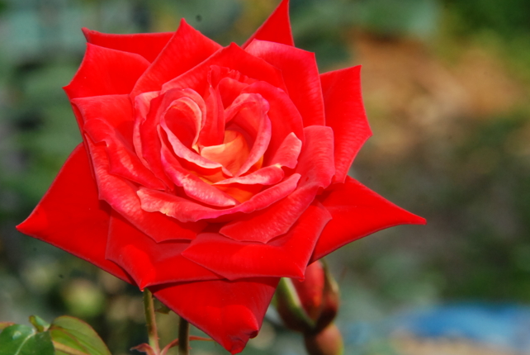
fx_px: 8270
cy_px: 135
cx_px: 209
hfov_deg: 3.7
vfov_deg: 2.5
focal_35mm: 561
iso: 800
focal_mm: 300
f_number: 22
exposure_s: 1/200
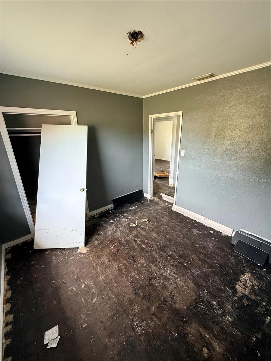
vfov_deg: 102.1
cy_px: 180
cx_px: 136
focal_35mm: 14
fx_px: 146
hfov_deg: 85.7
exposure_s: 1/89
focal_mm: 2.22
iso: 320
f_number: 2.2
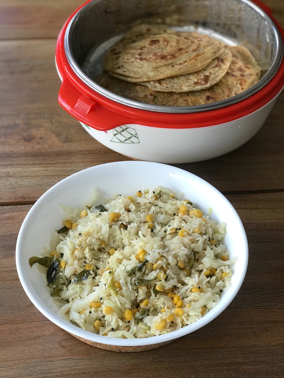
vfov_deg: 33.8
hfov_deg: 25.7
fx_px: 624
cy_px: 189
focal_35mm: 57
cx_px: 142
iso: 32
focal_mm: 6.6
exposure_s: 1/50
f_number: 2.8
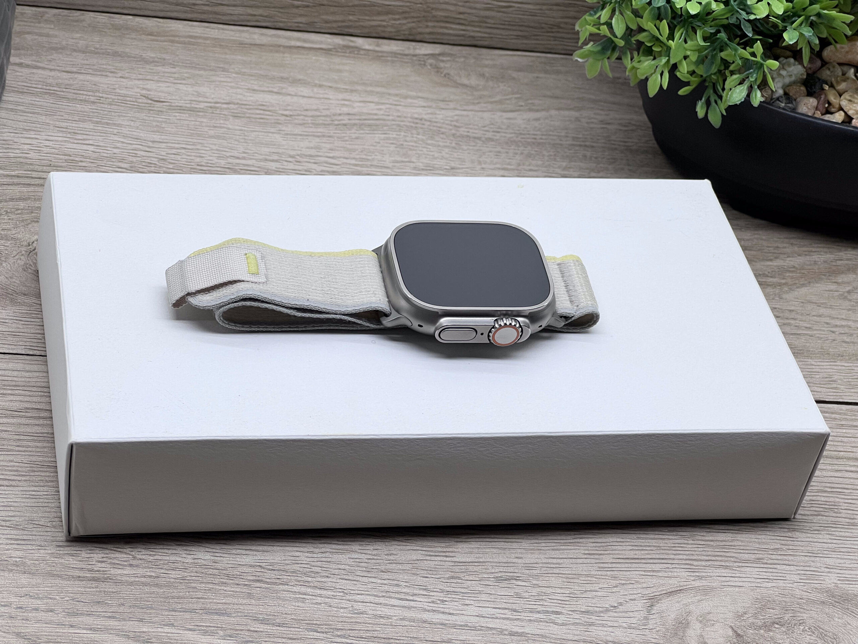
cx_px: 429
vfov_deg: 19.1
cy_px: 322
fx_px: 1909
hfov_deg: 25.3
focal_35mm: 77
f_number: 2.8
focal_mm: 9
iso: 40
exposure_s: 1/99
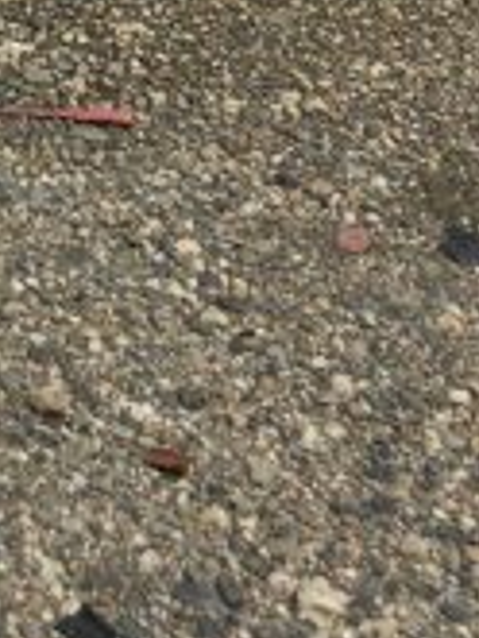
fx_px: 2635
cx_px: -626
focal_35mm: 143
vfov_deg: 10.9
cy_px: -1048
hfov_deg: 9.4
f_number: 1.7
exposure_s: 1/1276
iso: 10
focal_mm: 6.3
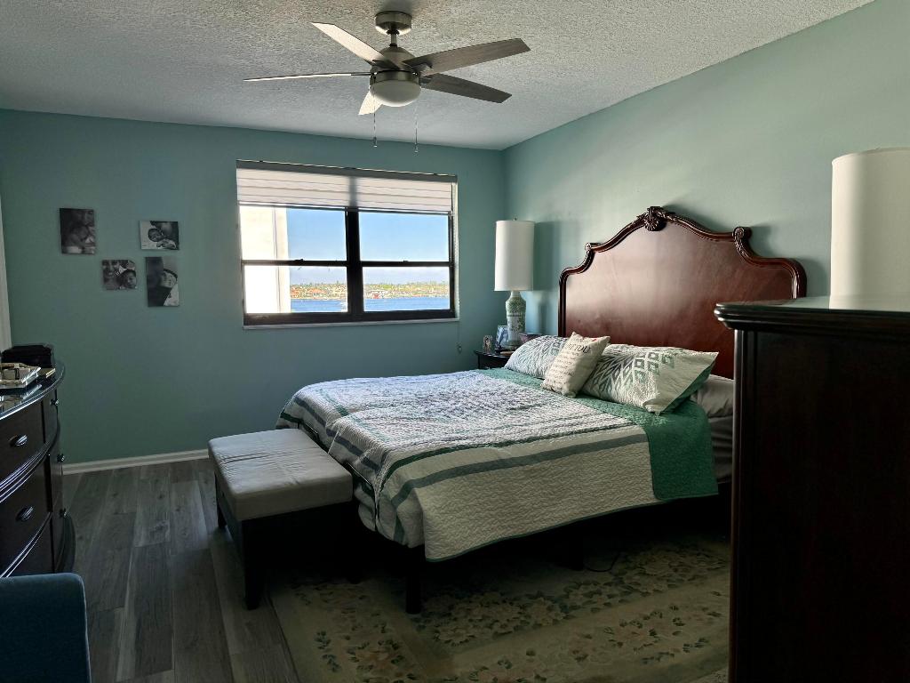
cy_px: 342
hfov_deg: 71.6
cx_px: 455
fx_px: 631
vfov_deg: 56.8
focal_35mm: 24
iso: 80
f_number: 1.78
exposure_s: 1/364
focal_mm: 6.86
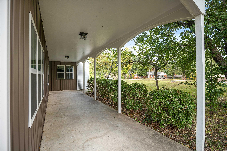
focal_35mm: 16
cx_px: 114
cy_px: 76
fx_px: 101
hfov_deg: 96.7
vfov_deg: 73.7
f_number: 5
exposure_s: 1/125
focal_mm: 16
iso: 160
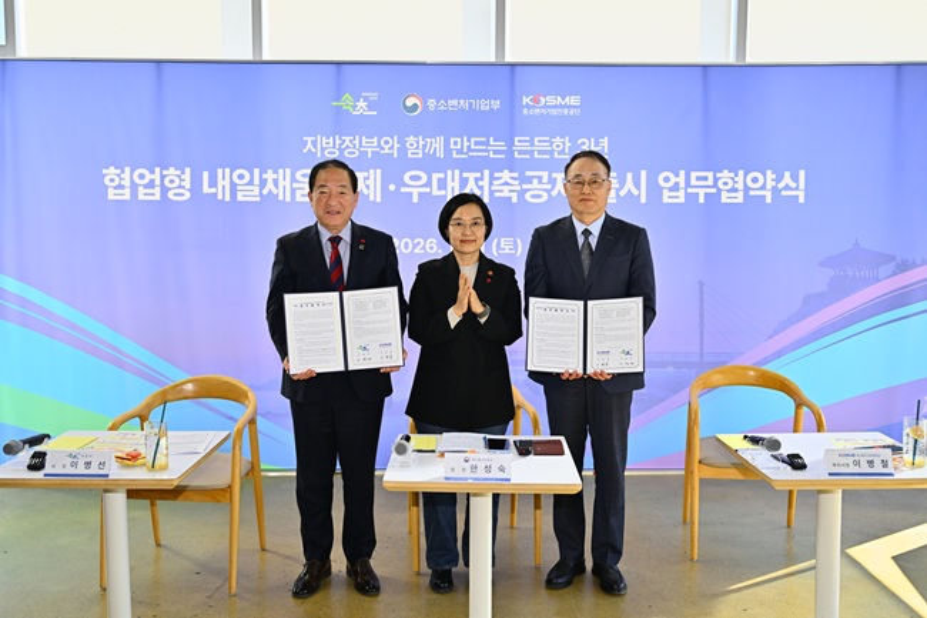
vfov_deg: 38.9
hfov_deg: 55.8
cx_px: 464
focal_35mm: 34
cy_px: 309
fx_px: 875
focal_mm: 34
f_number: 4
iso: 125
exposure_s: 1/200
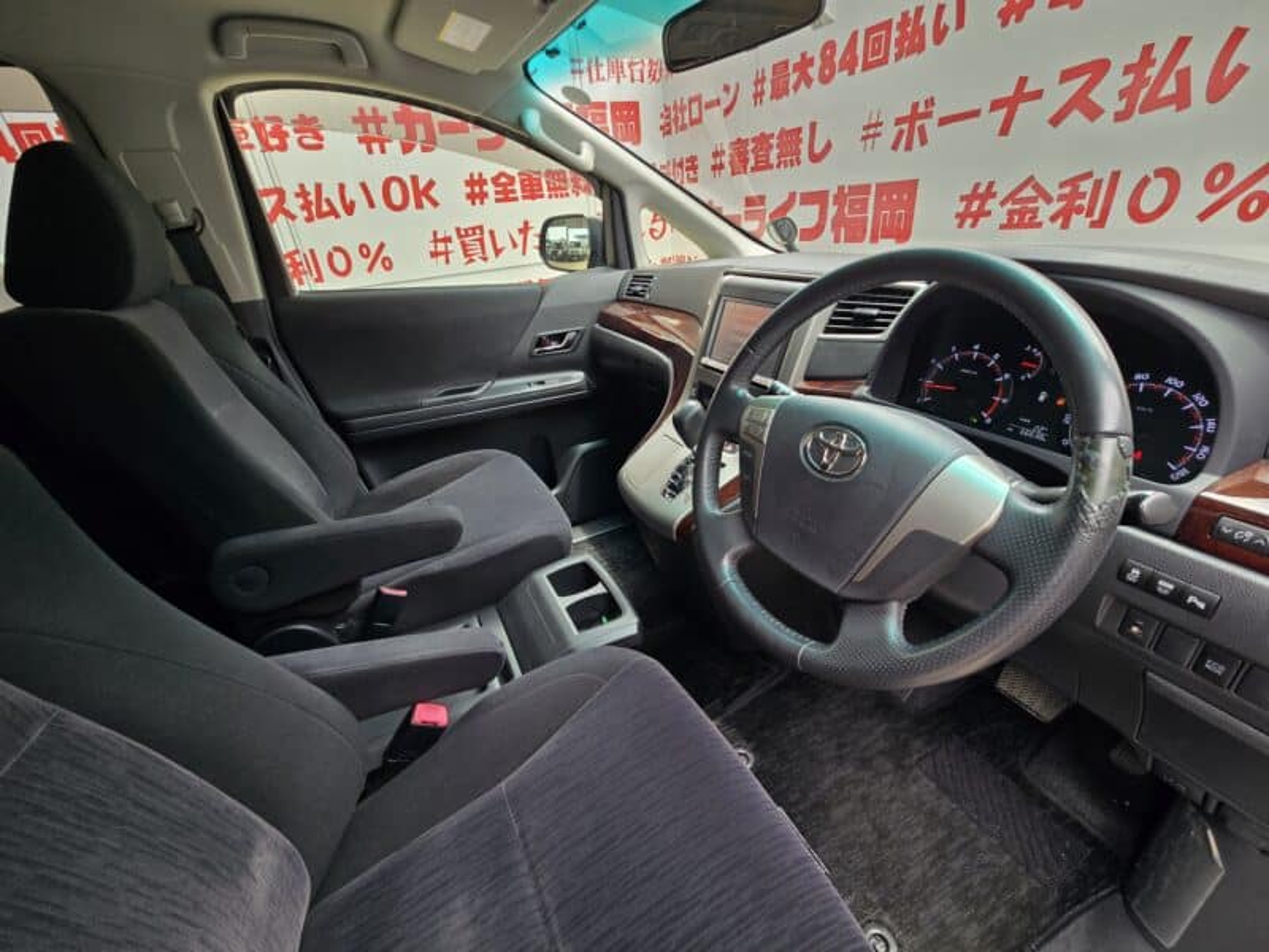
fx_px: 477
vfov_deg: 89.9
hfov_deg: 106.2
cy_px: 476
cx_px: 634
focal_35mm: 13
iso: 50
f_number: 2.2
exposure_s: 1/186
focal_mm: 2.2
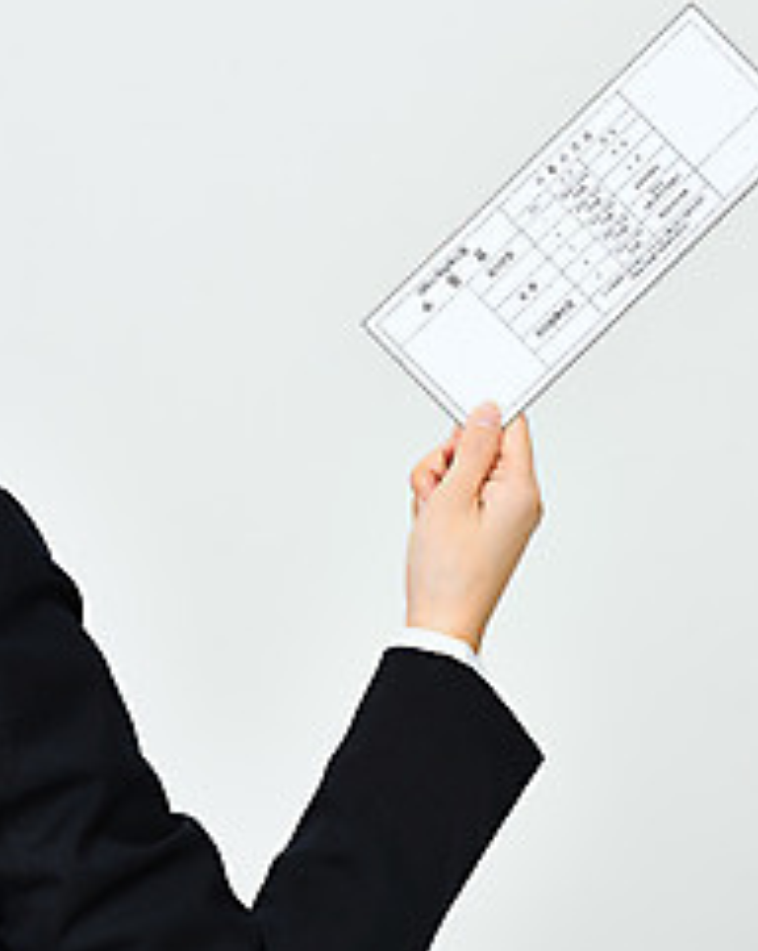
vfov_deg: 8.0
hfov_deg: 6.4
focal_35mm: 242
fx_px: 6804
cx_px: 488
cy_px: 501
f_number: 18
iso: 100
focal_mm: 155
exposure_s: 1/125
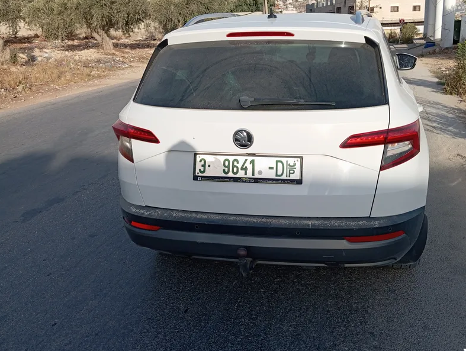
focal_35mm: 34
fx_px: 458
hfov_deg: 53.5
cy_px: 173
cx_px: 279
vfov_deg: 41.9
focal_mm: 4.22
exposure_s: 1/630
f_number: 1.8
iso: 56
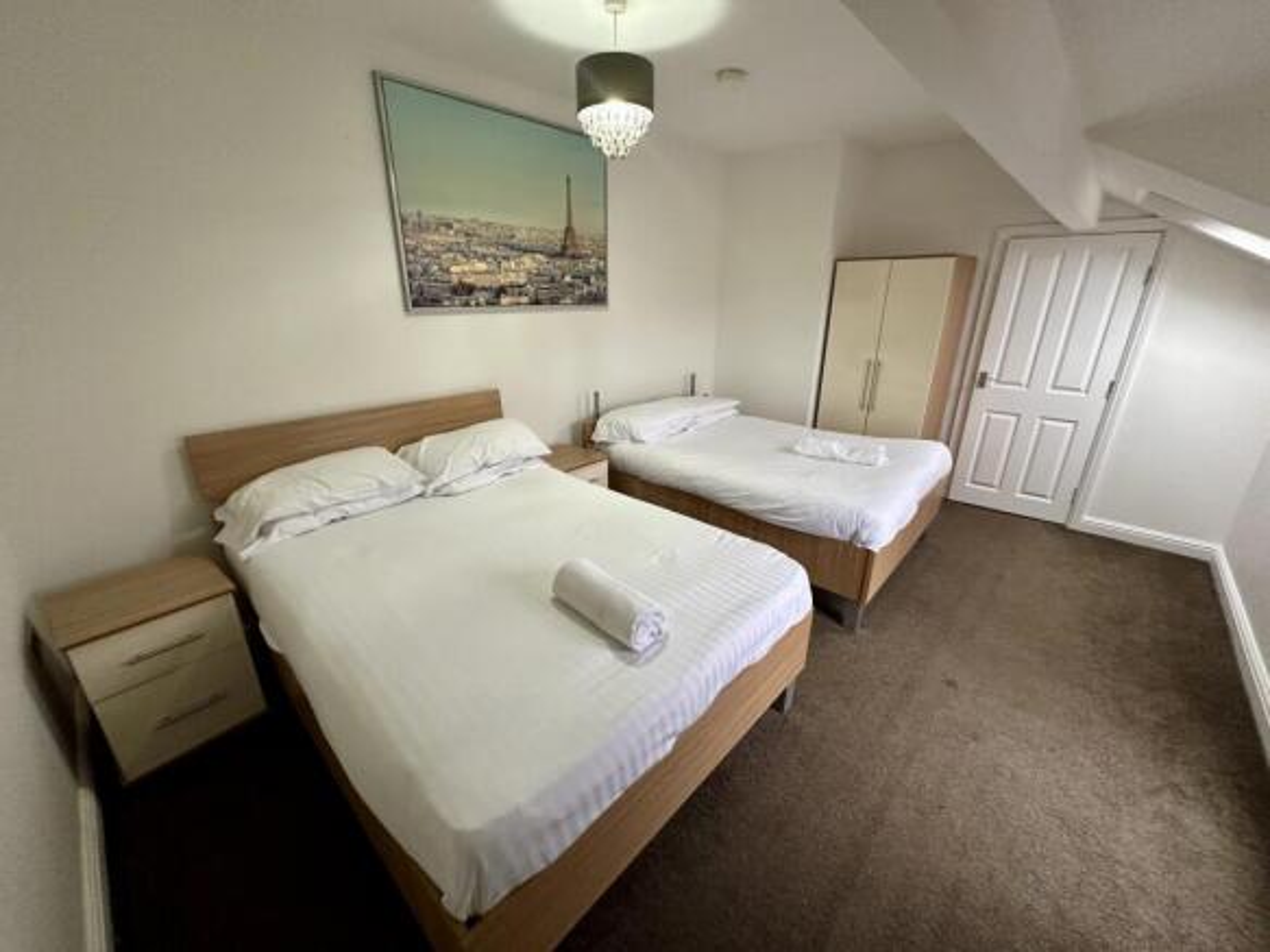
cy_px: 476
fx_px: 514
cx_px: 635
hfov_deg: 102.1
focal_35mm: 14
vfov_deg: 85.7
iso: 200
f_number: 2.2
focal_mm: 2.22
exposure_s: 1/50
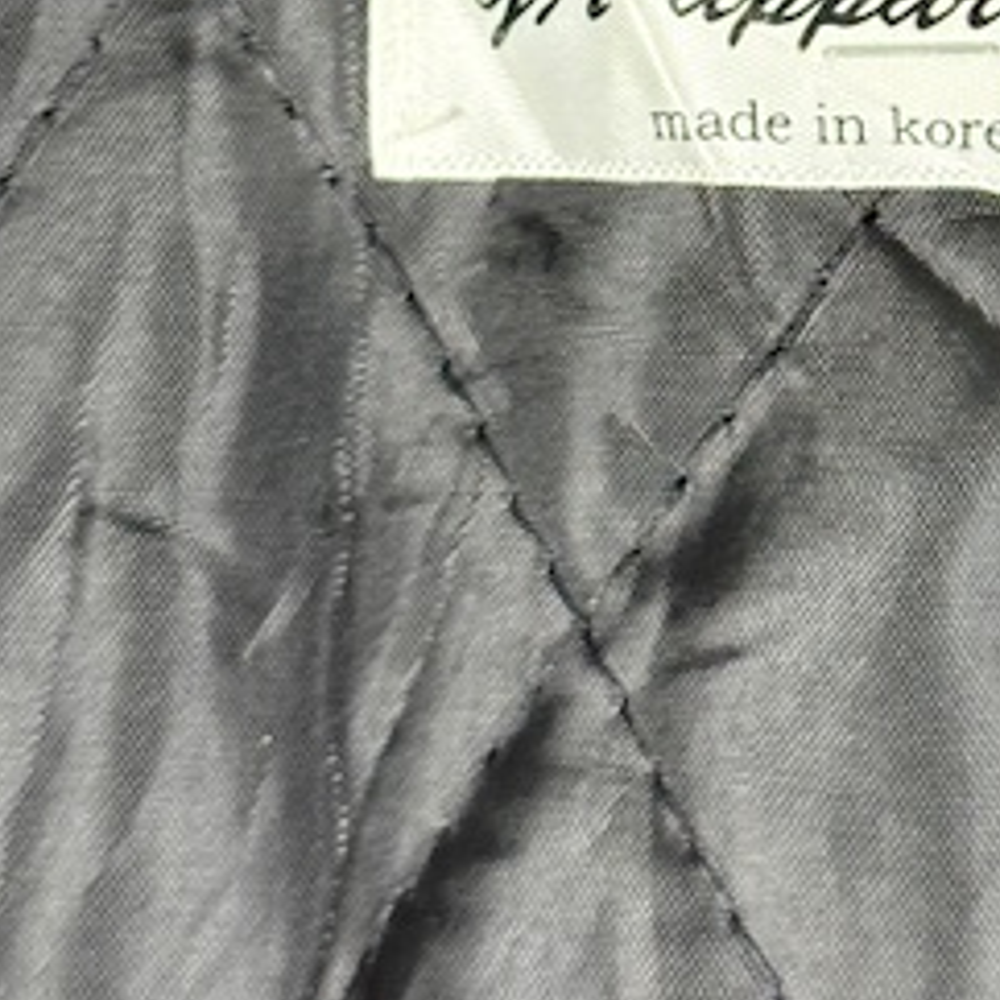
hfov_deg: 15.4
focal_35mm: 112
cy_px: -190
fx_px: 3661
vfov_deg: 15.0
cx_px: 913
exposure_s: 1/33
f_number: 1.78
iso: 320
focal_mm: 6.76
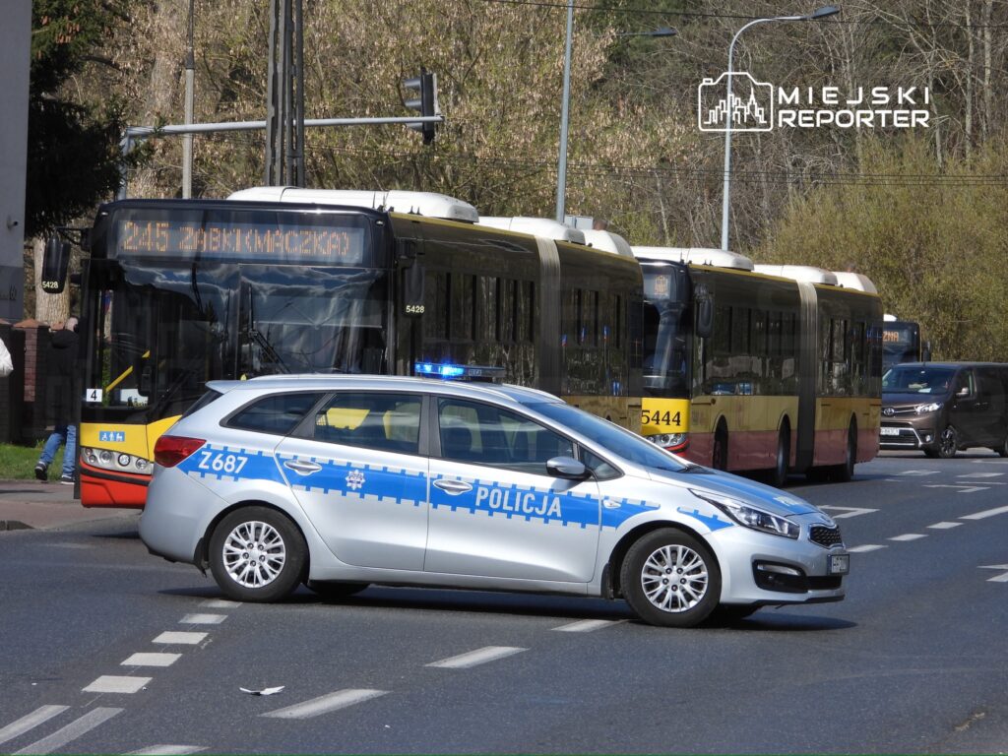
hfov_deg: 10.7
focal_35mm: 185
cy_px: 378
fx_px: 5387
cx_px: 504
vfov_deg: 8.0
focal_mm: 33.2
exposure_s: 1/800
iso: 100
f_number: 4.5
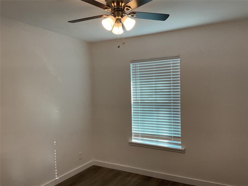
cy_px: 93
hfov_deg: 61.7
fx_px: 208
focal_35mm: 29
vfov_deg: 48.2
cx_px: 124
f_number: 1.8
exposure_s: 1/120
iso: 50
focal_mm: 3
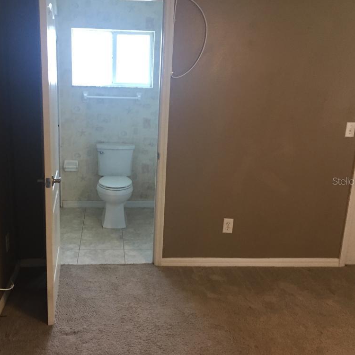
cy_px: 181
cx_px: 135
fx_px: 406
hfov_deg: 46.8
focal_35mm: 35
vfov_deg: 47.2
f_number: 2.2
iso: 125
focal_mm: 4.15
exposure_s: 1/30
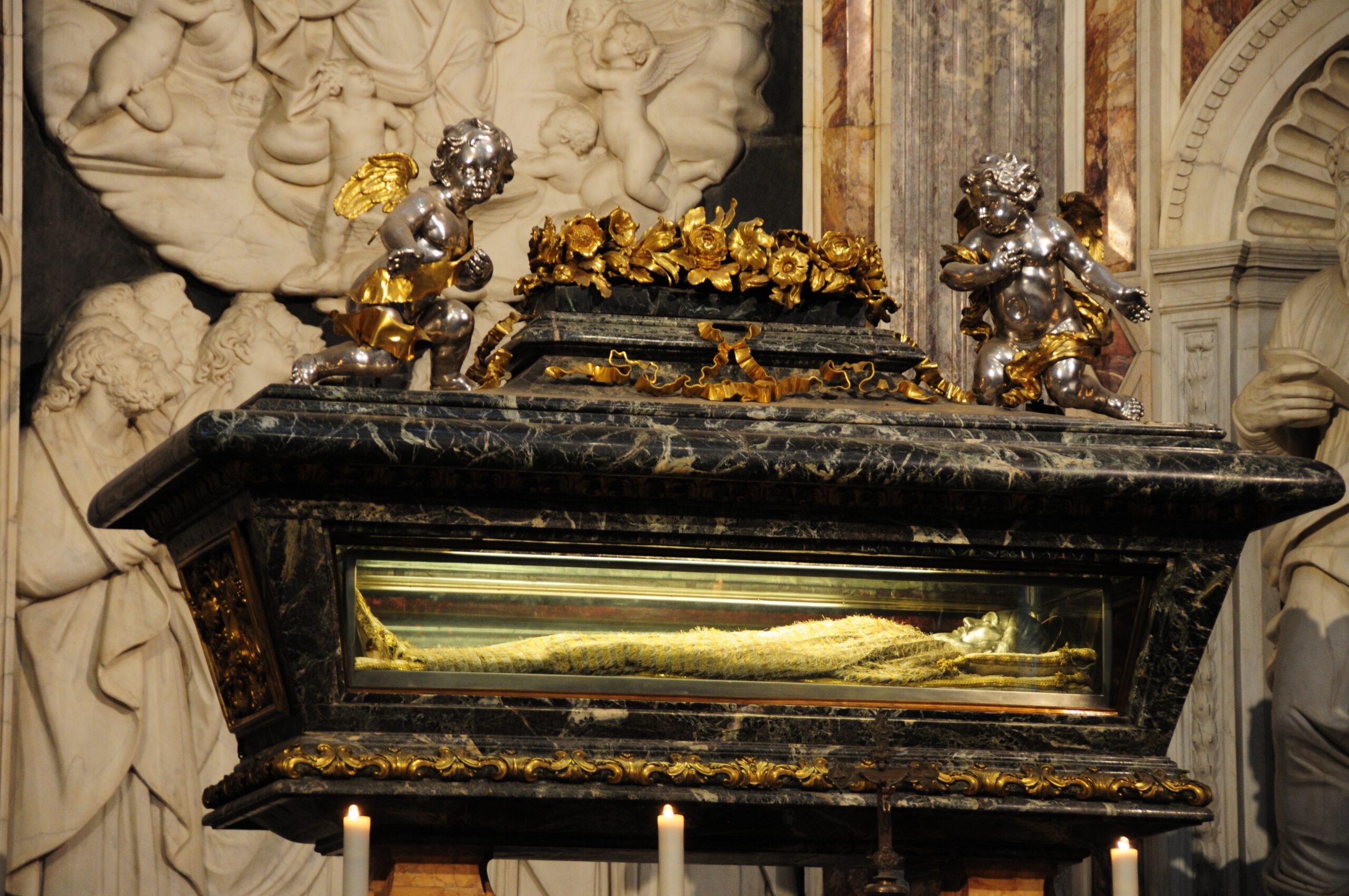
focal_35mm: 158
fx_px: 5894
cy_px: 448
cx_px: 674
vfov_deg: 8.7
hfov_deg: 13.1
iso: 640
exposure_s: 1/5
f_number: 5.3
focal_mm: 105
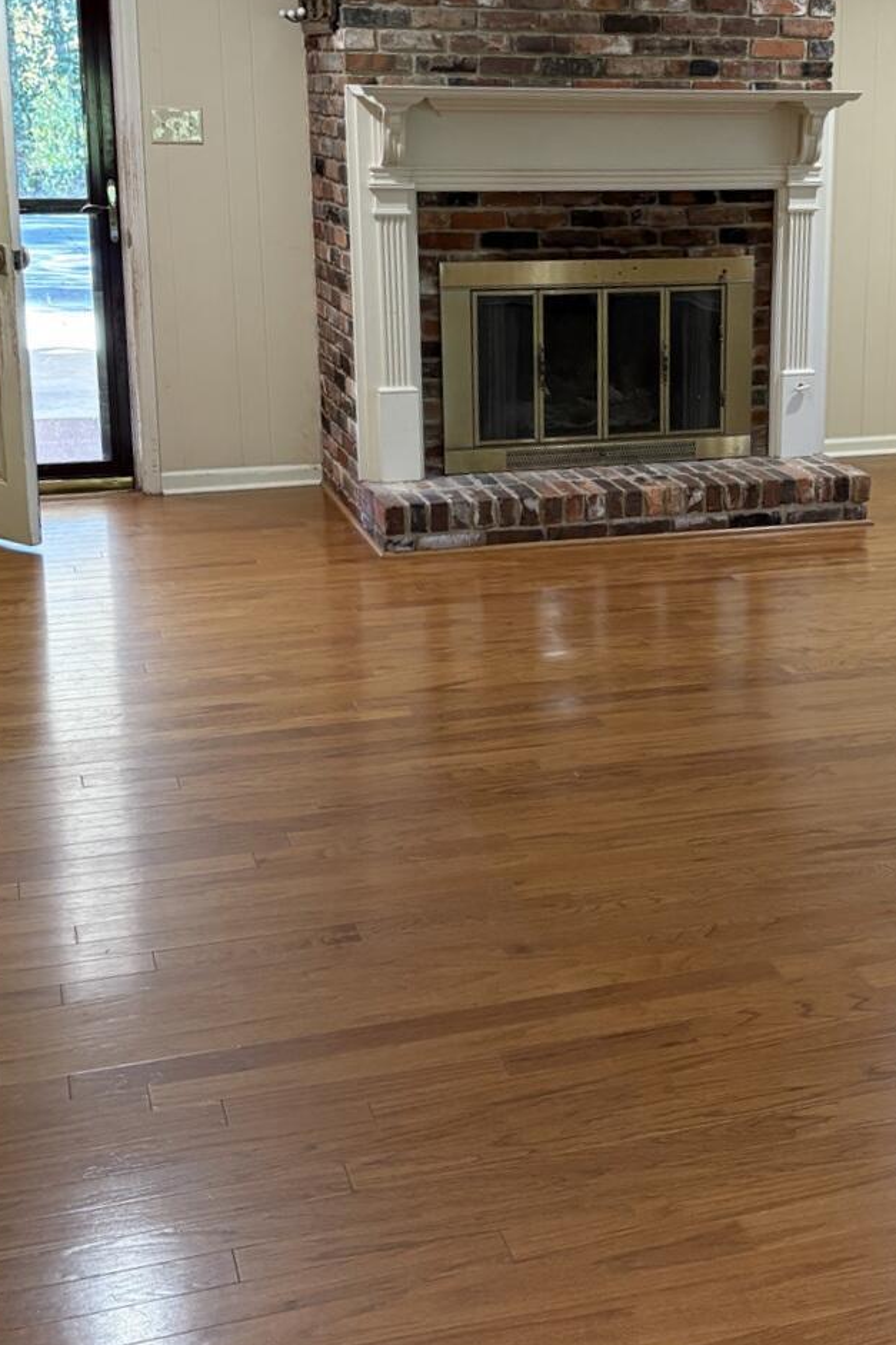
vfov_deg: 42.5
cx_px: 700
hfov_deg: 28.7
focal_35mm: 46
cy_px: 535
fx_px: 1718
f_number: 1.6
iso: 250
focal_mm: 5.96
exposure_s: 1/60
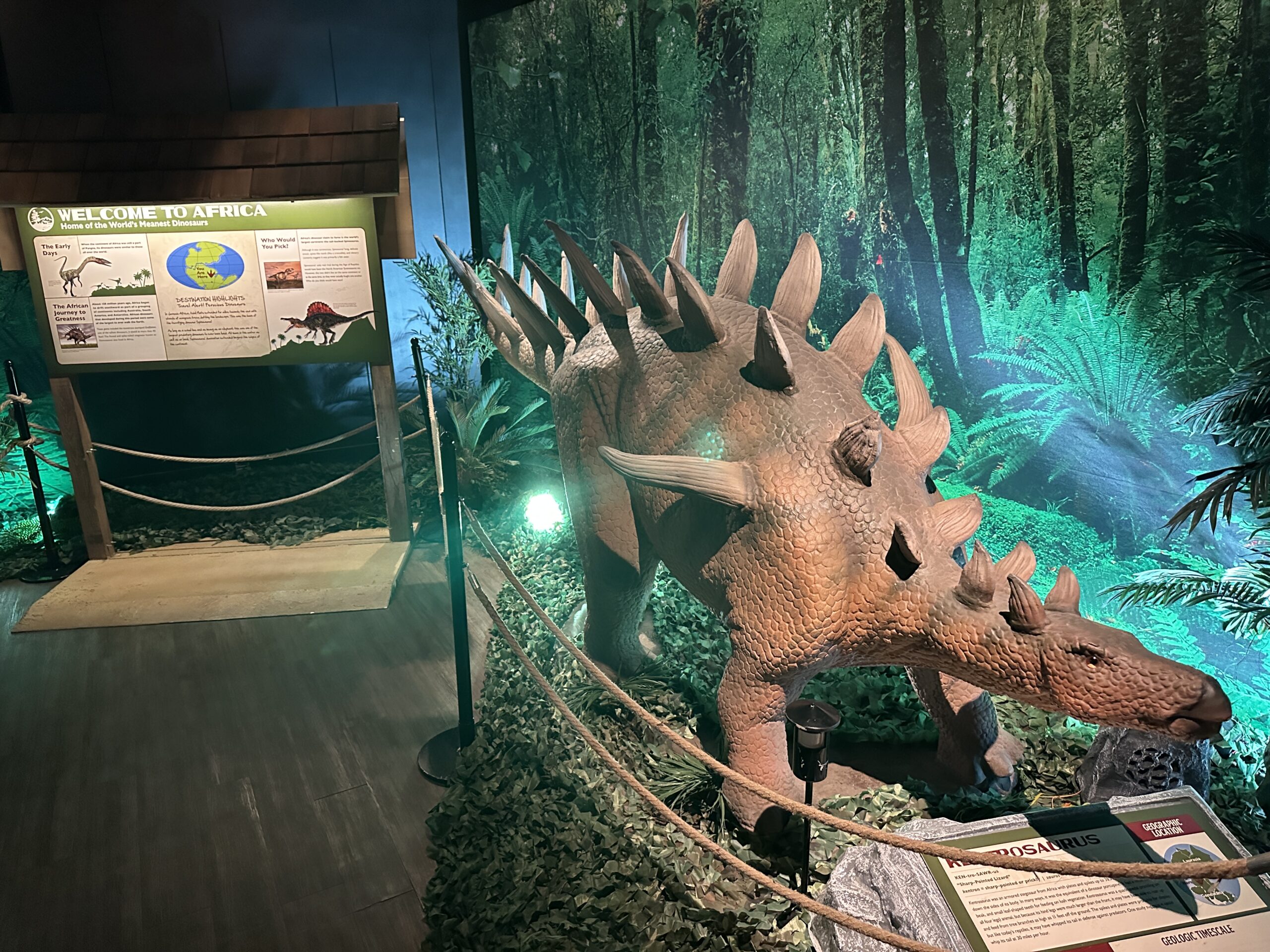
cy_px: 476
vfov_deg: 56.8
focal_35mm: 24
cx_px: 635
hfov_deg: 71.6
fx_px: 881
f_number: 1.78
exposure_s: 1/43
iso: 1000
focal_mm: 6.86
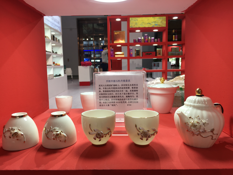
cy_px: 88
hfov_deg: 61.7
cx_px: 116
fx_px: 195
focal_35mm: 29
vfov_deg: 48.2
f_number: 2.2
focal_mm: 4.15
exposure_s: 1/100
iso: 25
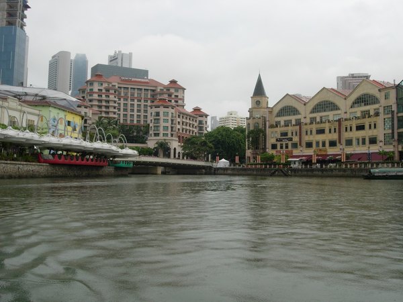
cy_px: 151
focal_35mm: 38
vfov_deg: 37.7
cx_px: 202
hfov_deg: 49.0
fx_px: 442
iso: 79
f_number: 4.8
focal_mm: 7.8
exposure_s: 1/527
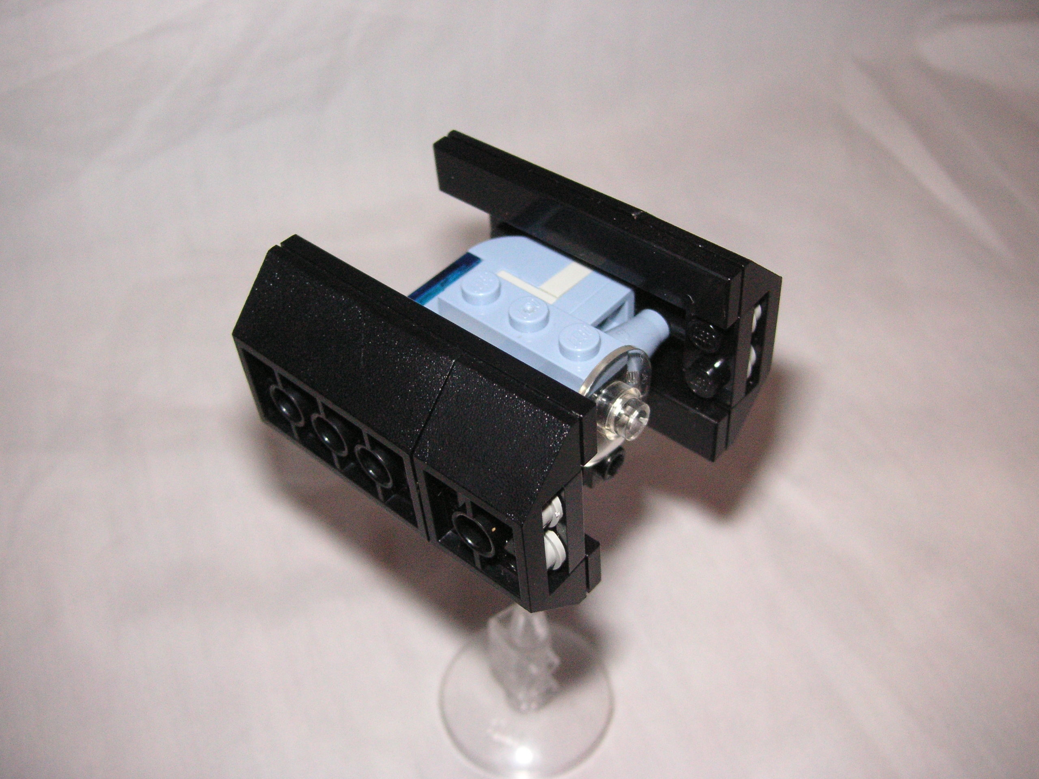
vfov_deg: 38.7
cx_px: 520
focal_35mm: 37
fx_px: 1111
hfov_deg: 50.1
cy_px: 390
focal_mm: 6.1
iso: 160
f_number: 6.7
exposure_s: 1/45
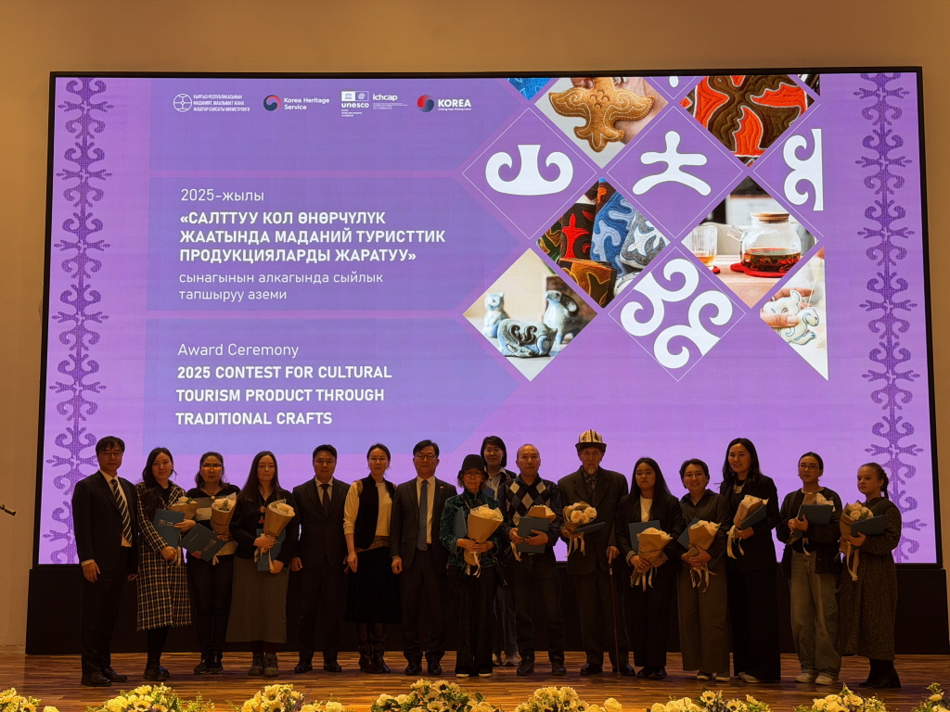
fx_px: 1317
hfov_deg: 39.7
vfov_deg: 30.3
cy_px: 356
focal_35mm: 48
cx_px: 475
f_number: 1.78
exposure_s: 1/60
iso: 80
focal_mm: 6.76
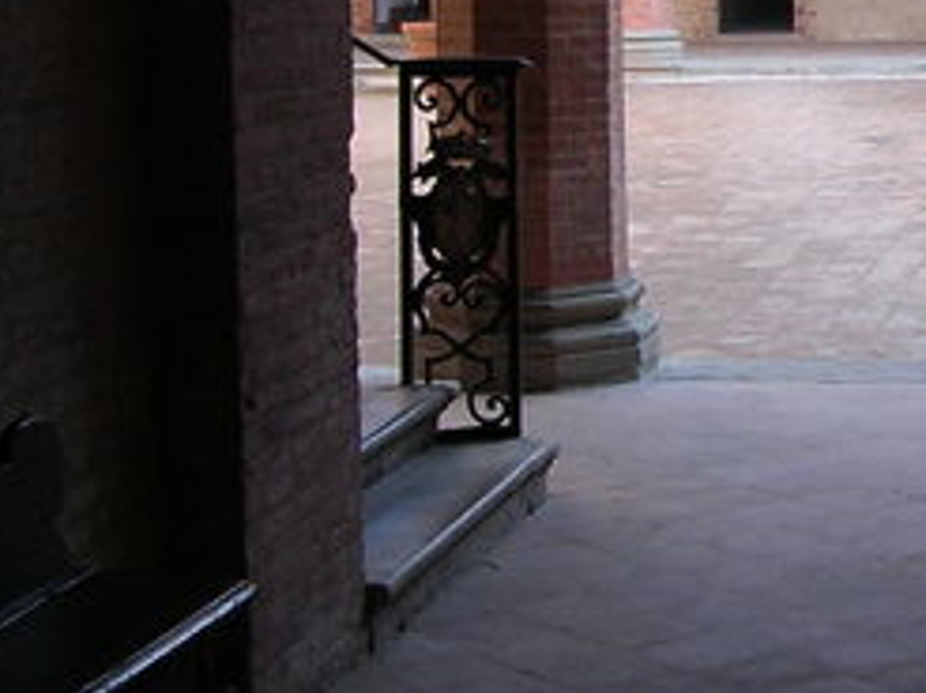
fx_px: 2646
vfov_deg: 14.5
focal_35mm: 99
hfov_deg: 19.1
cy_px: -113
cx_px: 998
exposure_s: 1/52.5
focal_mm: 5.8
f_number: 2.8
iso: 100
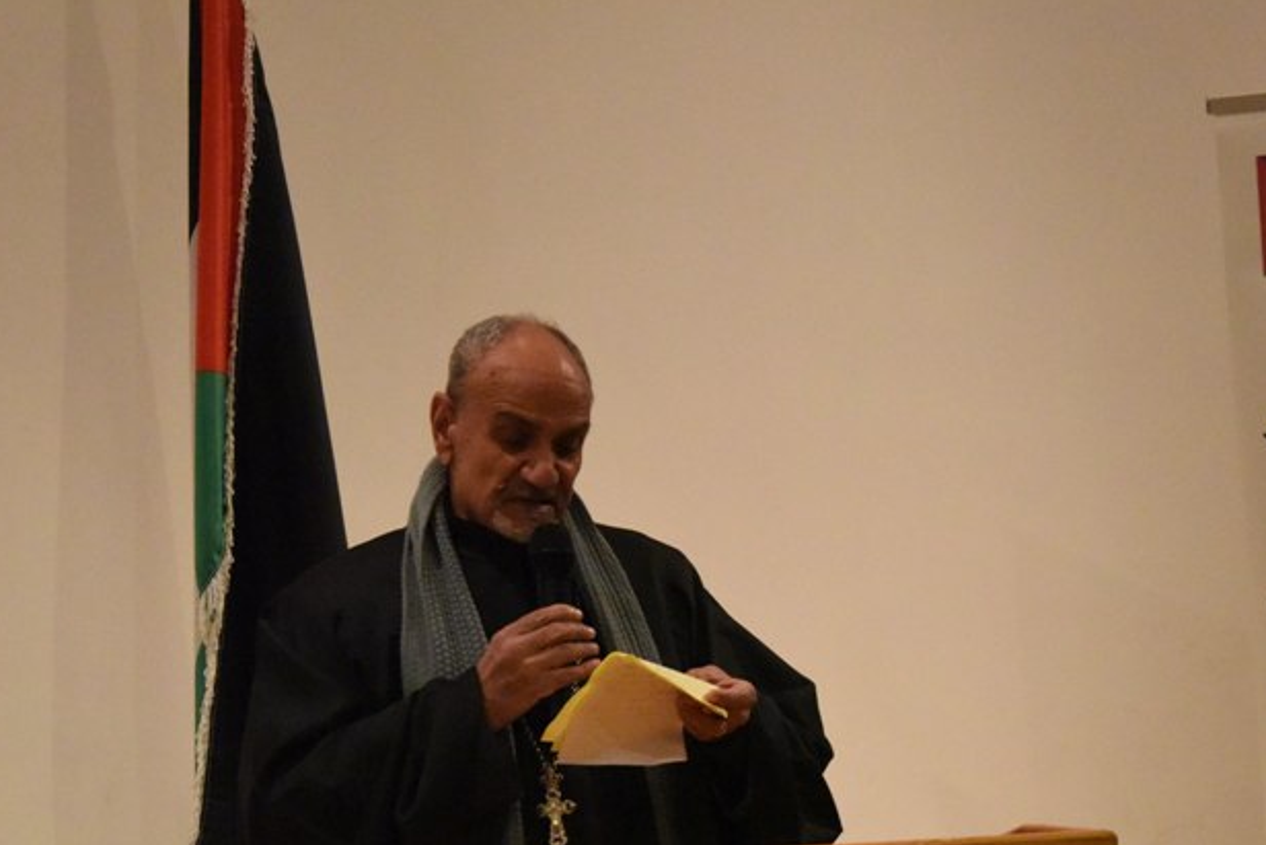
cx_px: 863
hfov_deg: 18.9
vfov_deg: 12.7
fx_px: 3799
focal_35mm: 108
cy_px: 595
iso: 12800
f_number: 6.3
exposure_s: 1/160
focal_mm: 65
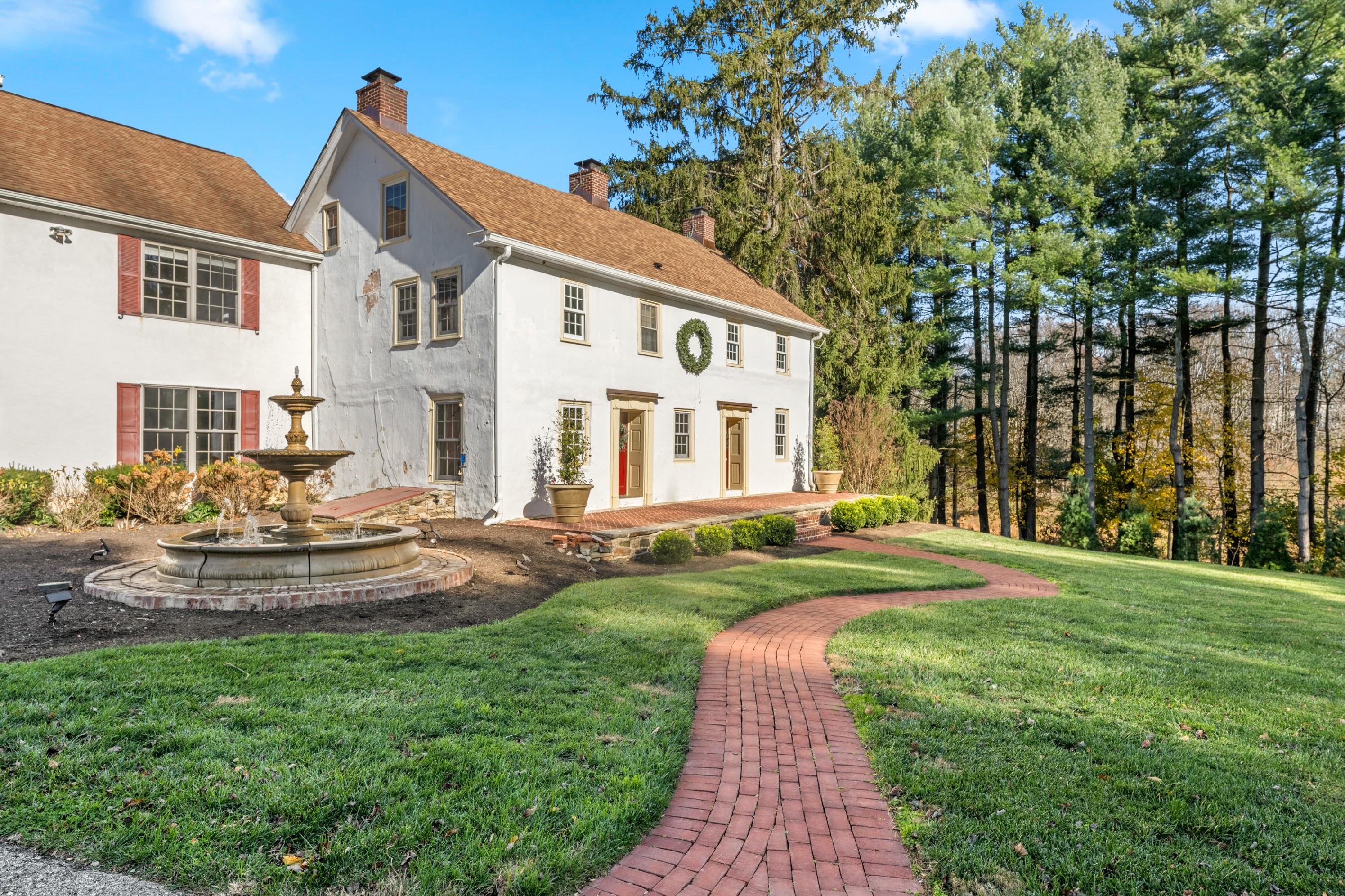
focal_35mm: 20
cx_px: 672
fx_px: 728
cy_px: 448
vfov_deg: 63.2
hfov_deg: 85.4
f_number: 9
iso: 250
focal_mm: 19.5
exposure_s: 1/250
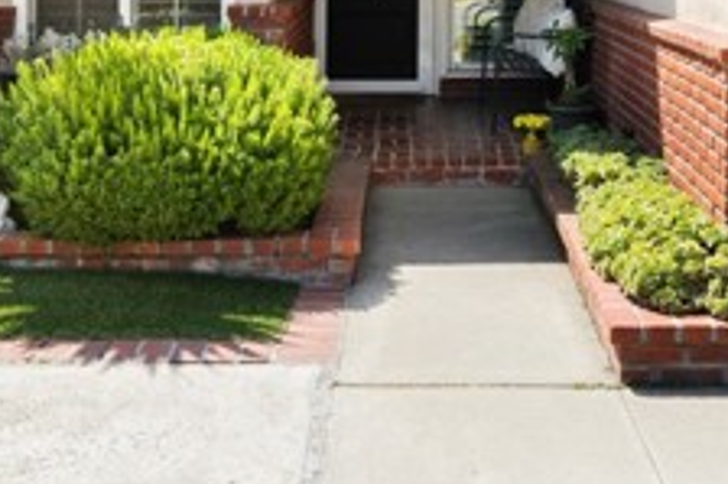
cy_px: -55
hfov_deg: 33.4
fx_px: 1212
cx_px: 416
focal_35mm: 60
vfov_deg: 21.4
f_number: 7.1
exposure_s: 1/80
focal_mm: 21
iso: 400
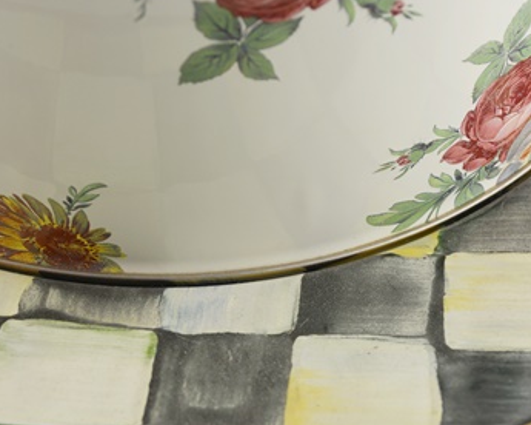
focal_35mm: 93
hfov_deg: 20.6
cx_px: 257
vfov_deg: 16.5
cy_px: 246
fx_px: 1462
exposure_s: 1/125
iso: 200
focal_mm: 38
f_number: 5.6
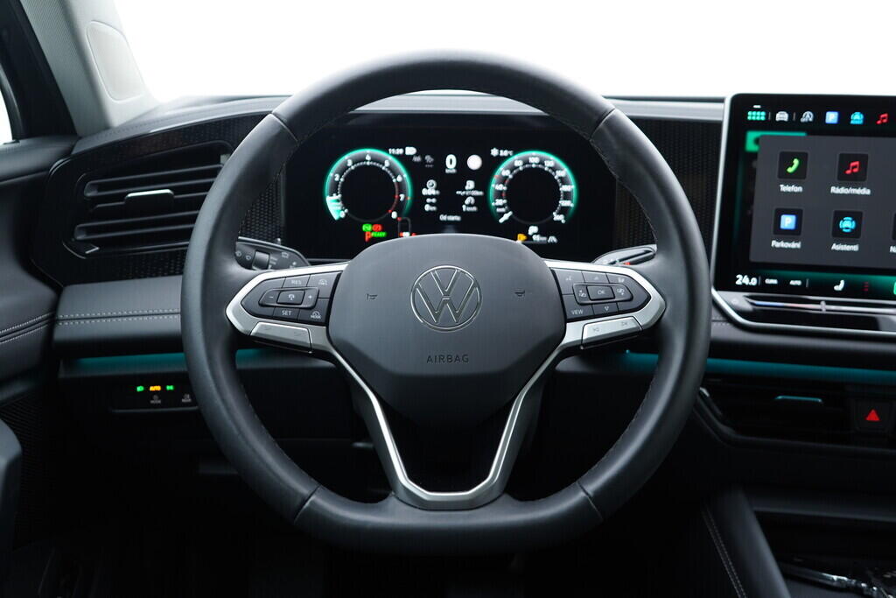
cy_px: 299
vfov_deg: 36.9
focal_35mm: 36
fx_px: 896
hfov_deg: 53.1
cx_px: 448
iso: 250
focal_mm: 24
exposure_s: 1/40
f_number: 2.8
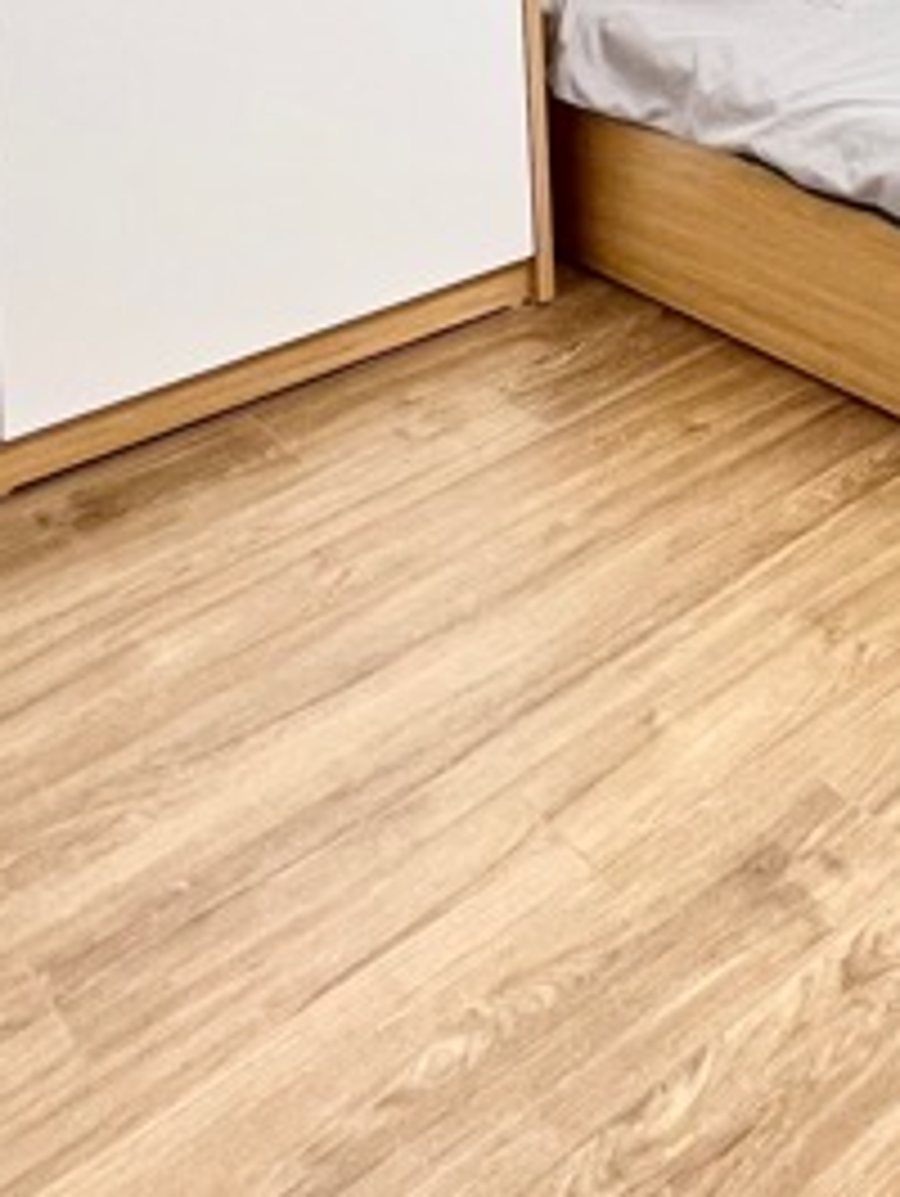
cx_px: 986
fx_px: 1731
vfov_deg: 27.5
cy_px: -558
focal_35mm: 50
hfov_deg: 26.8
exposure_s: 1/50
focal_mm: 1.57
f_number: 1.8
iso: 160
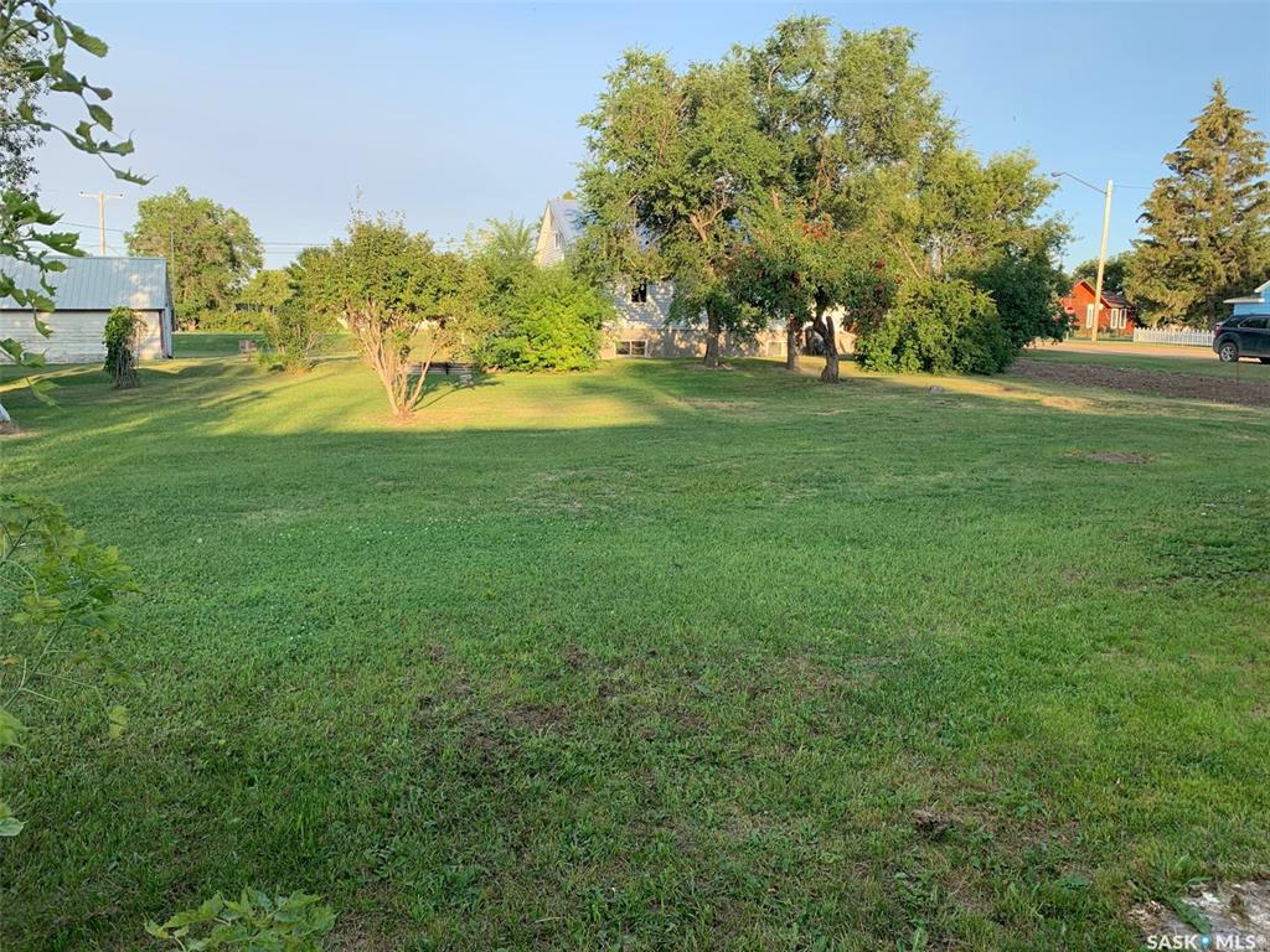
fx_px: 954
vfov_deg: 53.1
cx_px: 635
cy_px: 476
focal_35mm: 26
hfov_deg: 67.3
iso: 25
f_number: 1.8
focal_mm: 4.25
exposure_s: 1/495
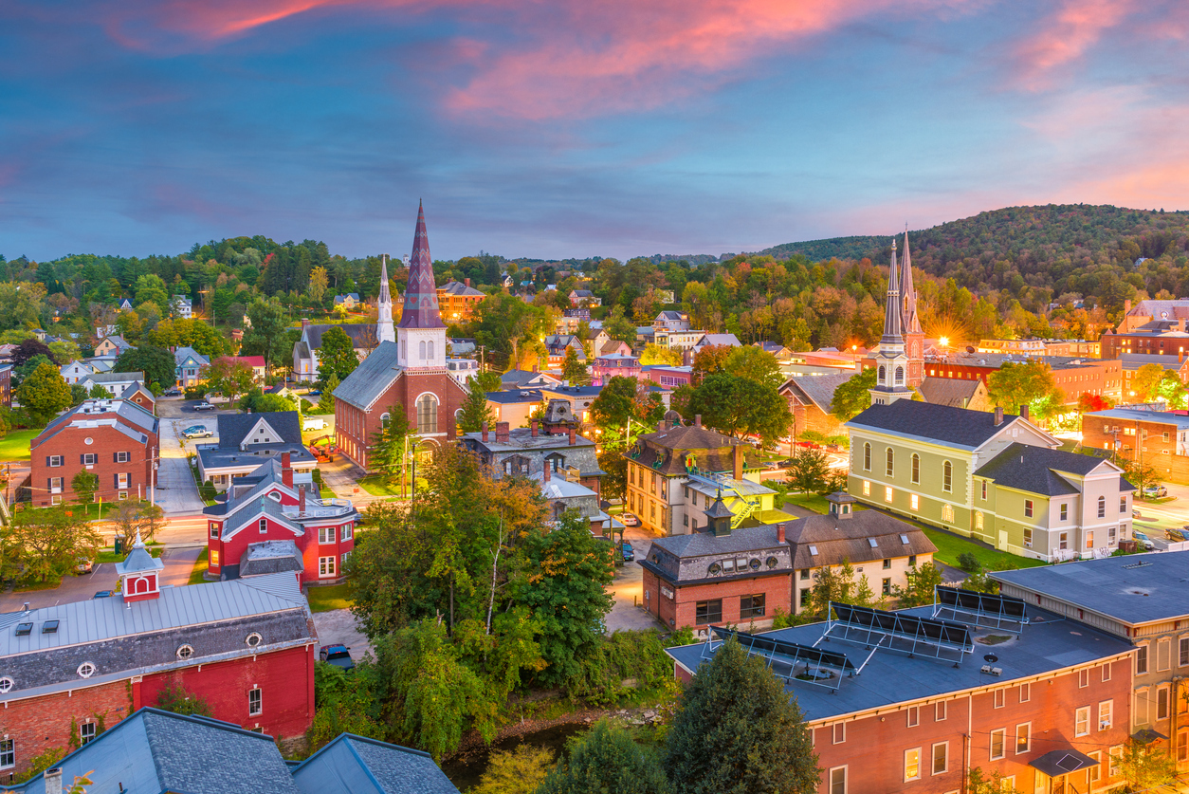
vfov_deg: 45.0
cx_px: 594
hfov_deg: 63.6
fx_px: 958
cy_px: 397
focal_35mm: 29
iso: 100
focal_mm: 29
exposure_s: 121
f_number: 8
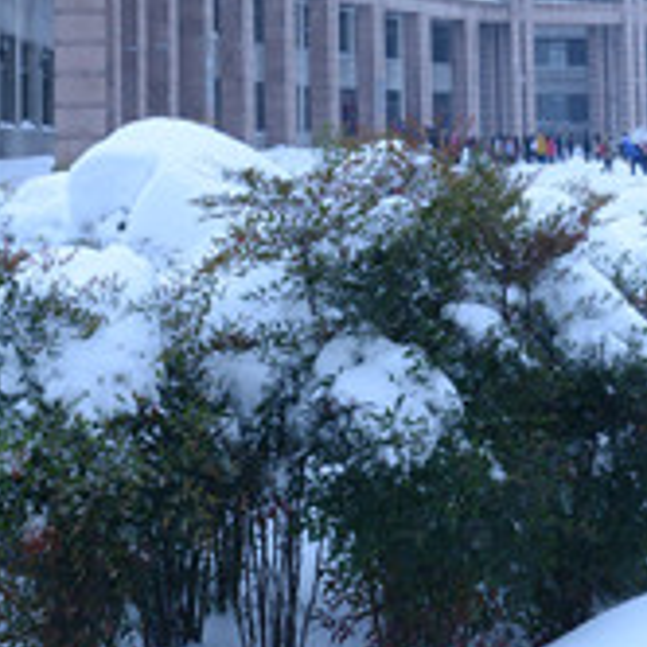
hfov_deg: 20.2
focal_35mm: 86
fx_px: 1819
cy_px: -12
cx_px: 370
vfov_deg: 19.5
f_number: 9
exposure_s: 1/320
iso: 2000
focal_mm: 28
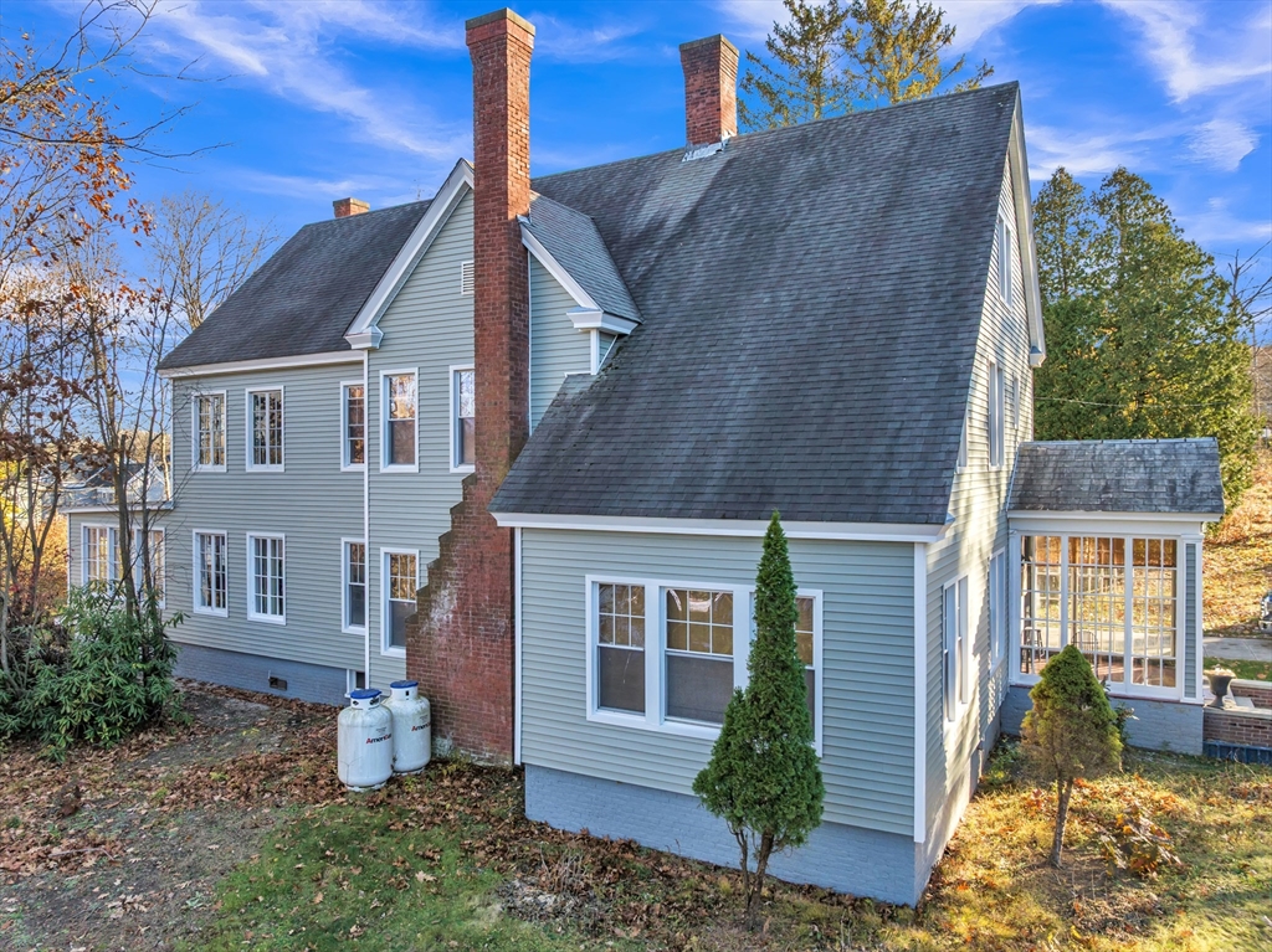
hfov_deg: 71.6
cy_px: 476
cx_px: 636
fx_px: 881
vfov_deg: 56.8
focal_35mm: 24
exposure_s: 1/50
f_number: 2.8
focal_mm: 12.29
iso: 310
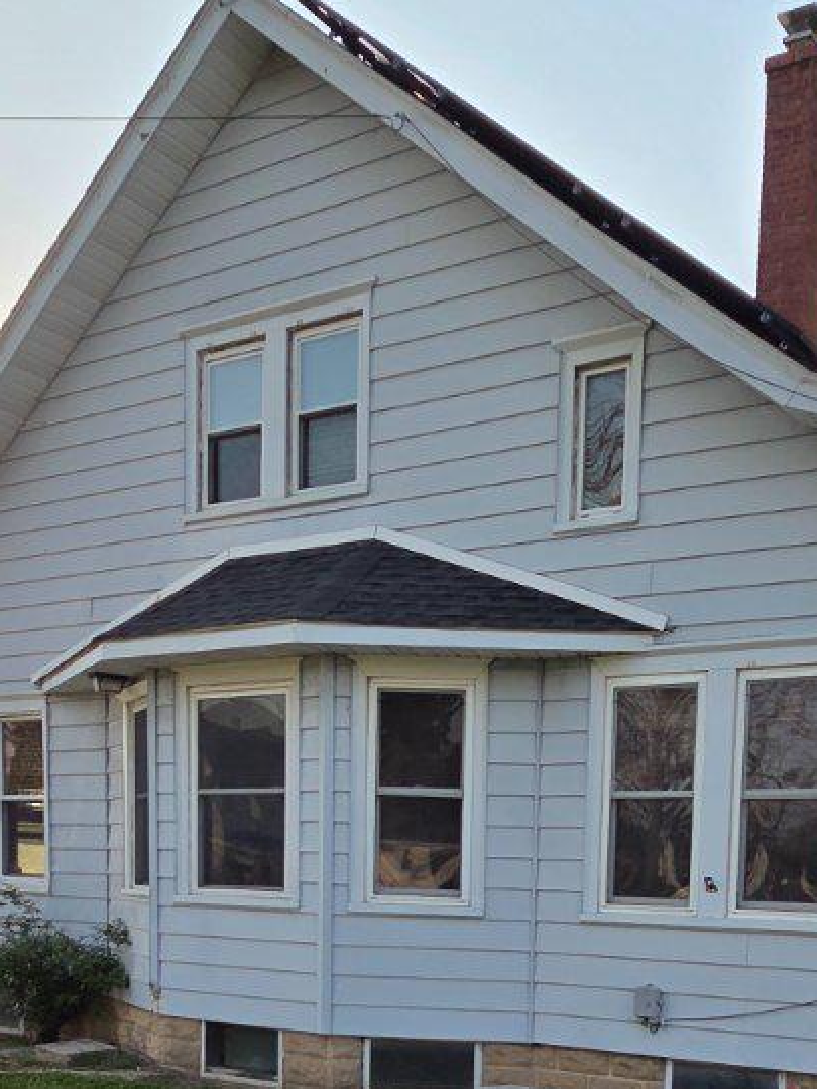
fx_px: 1164
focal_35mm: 37
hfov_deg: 37.7
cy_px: 1031
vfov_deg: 44.4
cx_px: 609
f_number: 2.2
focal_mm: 2.2
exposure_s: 1/1192
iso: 50
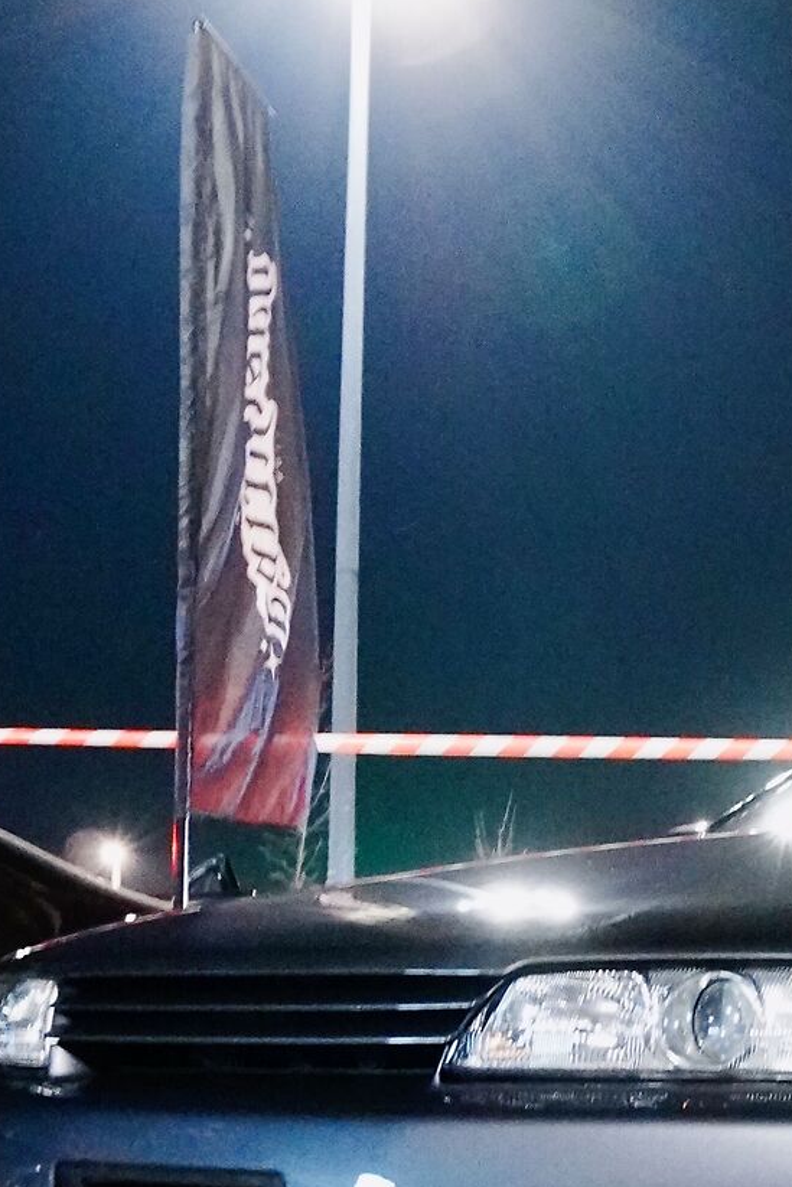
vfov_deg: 28.2
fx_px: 2309
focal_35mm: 70
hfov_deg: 18.5
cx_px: 928
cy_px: 962
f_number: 3.5
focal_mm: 16
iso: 6400
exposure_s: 1/20
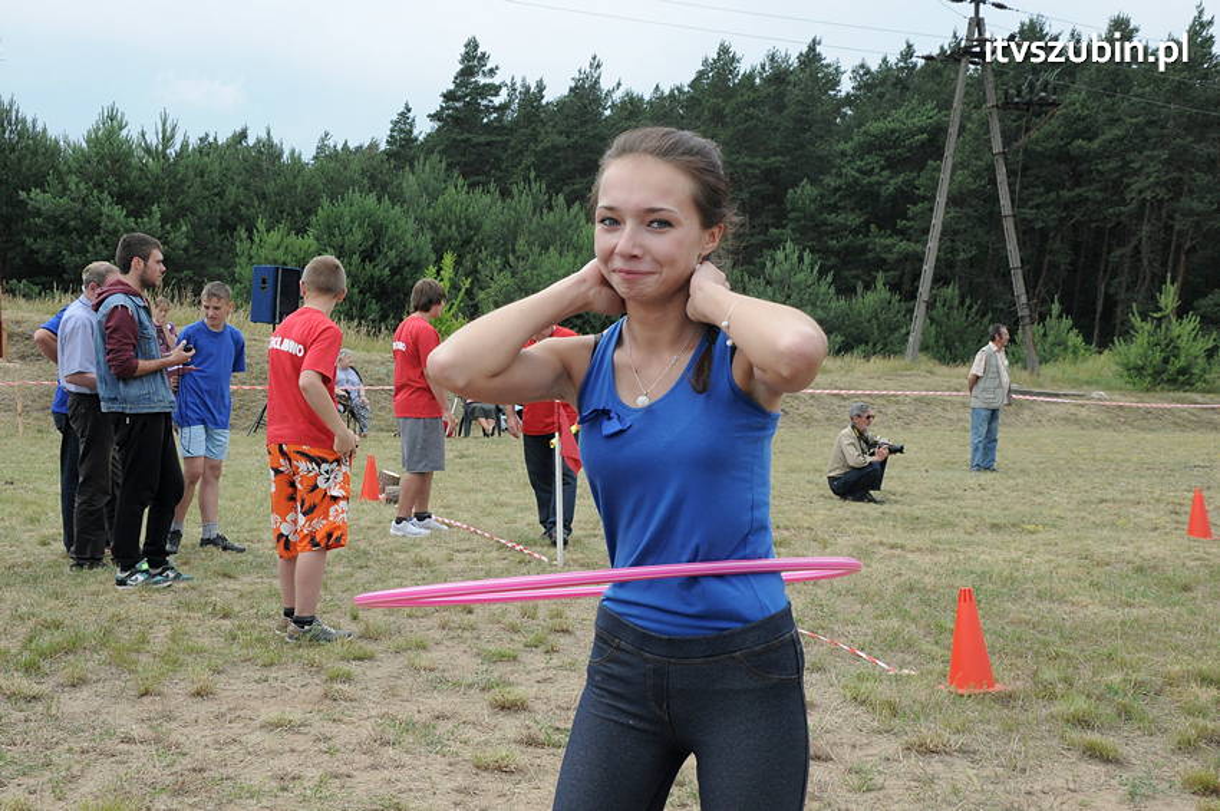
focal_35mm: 45
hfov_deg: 43.6
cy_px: 406
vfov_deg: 29.8
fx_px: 1524
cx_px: 610
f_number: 11
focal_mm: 30
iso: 800
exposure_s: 1/500
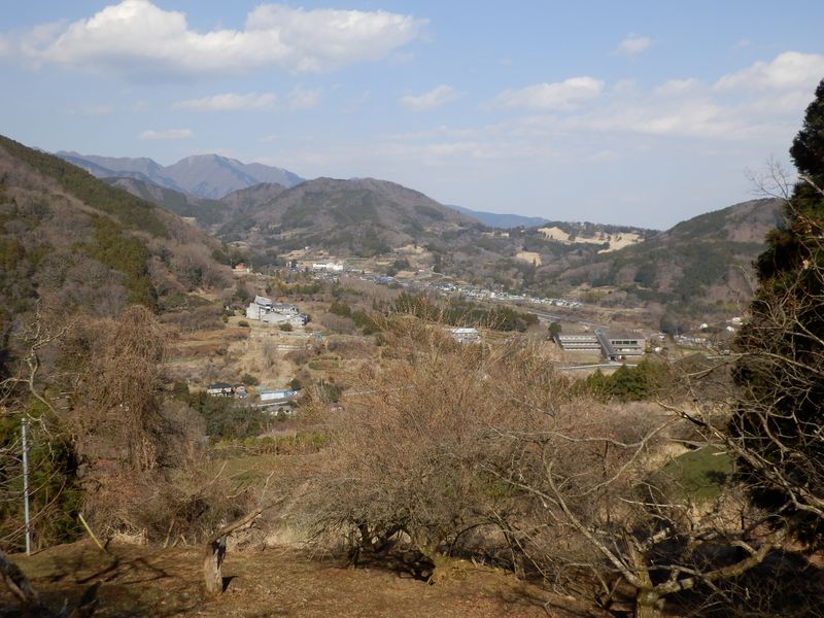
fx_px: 881
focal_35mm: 37
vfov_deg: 38.7
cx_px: 412
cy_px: 309
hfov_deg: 50.1
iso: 80
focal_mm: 6.6
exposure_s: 1/800
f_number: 3.9
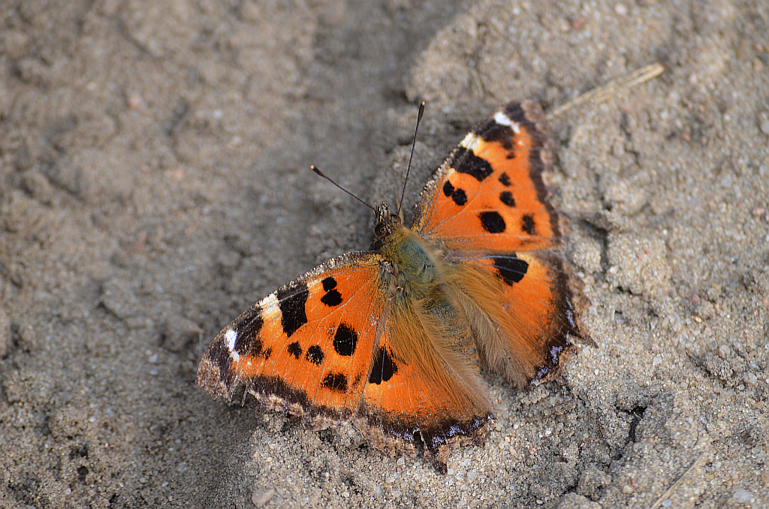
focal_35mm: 300
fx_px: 6394
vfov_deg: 4.6
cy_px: 254
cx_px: 384
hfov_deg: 6.9
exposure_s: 1/125
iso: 110
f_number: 8
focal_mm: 200
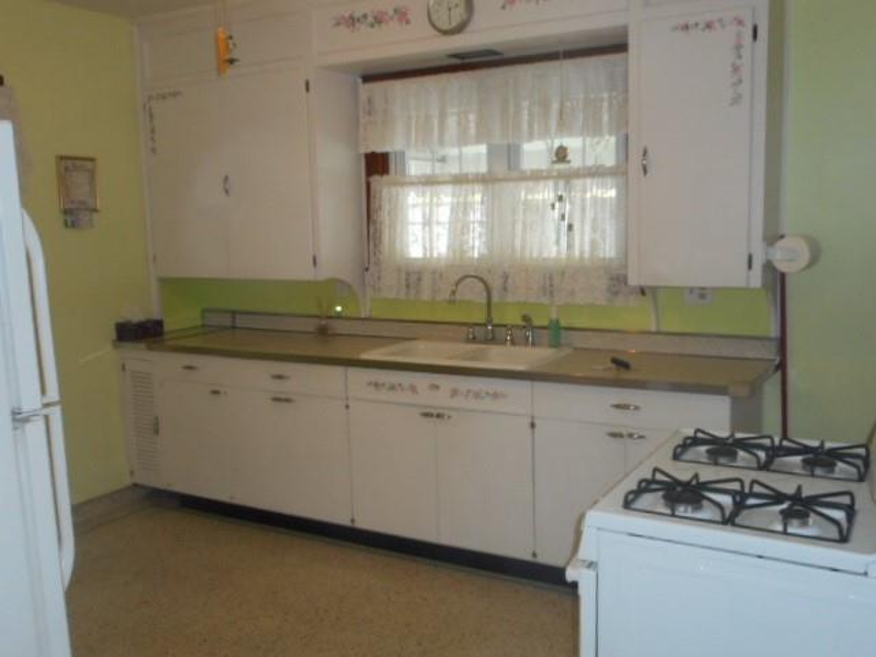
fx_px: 860
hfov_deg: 54.0
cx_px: 438
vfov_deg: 41.8
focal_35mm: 34
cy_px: 328
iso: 320
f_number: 4.2
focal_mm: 6
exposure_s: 1/30
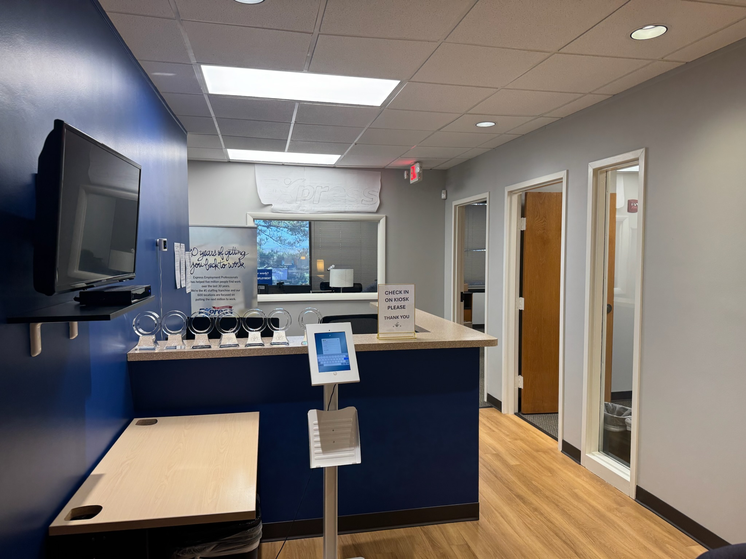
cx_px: 373
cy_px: 280
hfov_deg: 71.6
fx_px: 517
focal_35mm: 24
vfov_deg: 56.8
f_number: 1.78
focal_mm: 6.76
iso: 160
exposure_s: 1/120
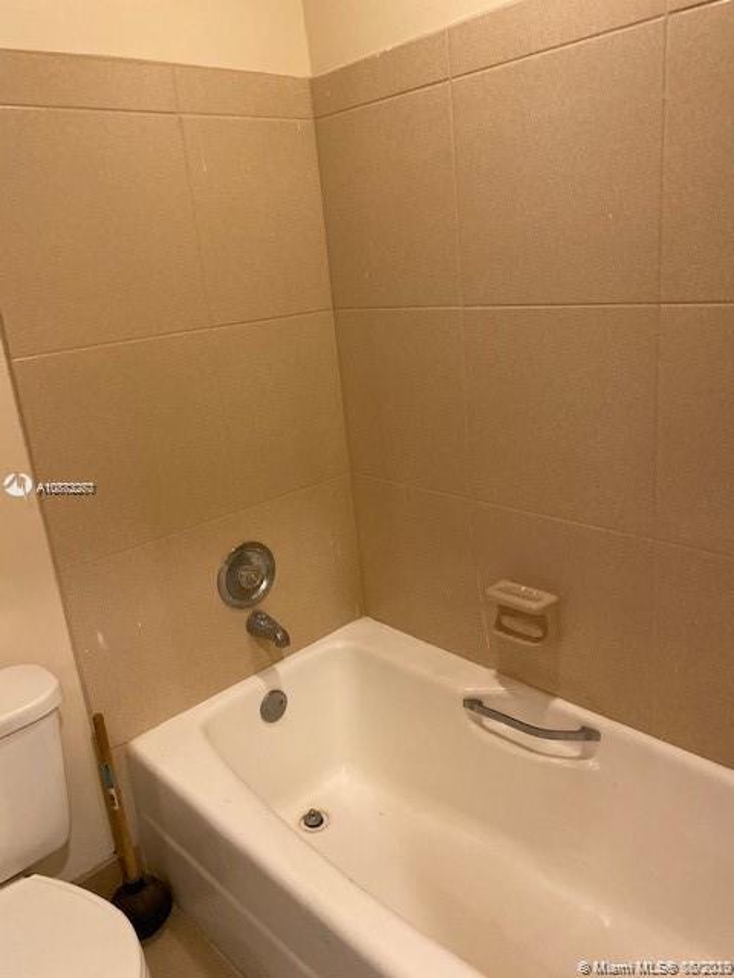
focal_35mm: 26
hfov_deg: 53.1
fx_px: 735
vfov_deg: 67.3
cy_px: 489
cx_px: 367
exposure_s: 1/60
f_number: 1.8
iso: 250
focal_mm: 4.25
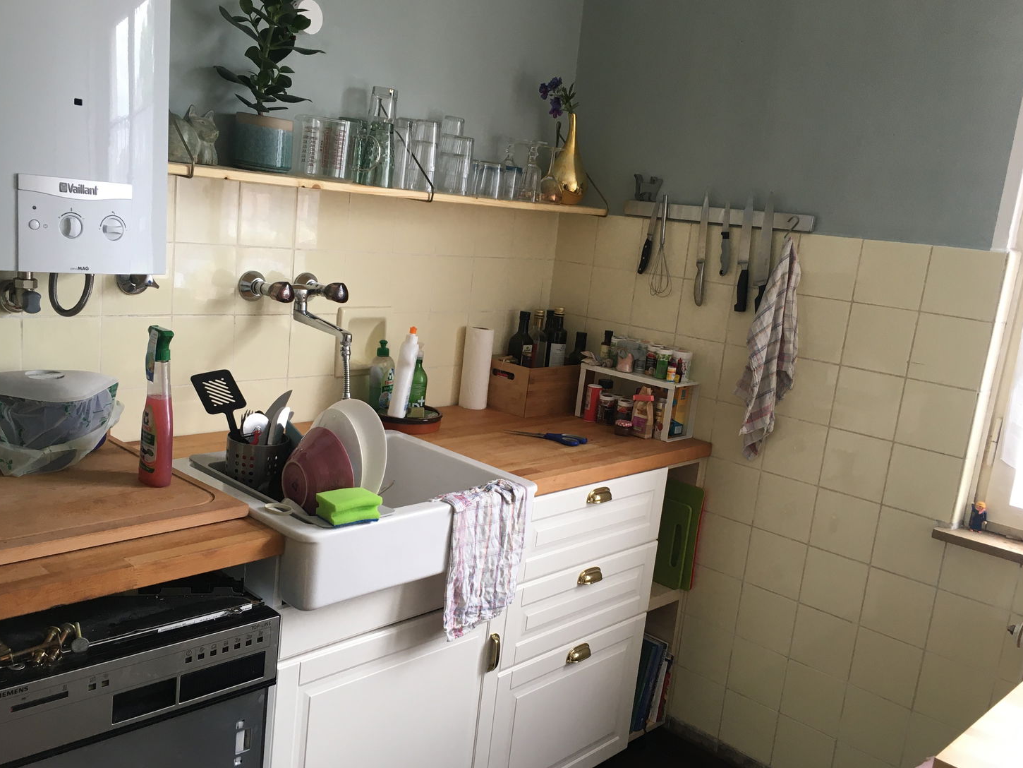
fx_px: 946
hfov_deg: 56.7
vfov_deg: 44.2
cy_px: 407
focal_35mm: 32
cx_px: 464
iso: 32
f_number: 2.2
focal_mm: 4.15
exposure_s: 1/33
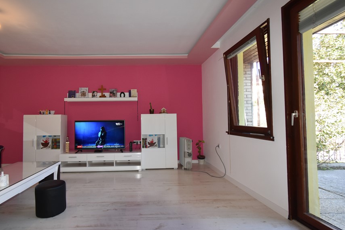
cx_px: 142
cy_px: 115
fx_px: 173
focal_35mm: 18
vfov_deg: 67.4
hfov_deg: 89.1
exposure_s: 1/125
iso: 800
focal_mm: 10
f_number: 5.6
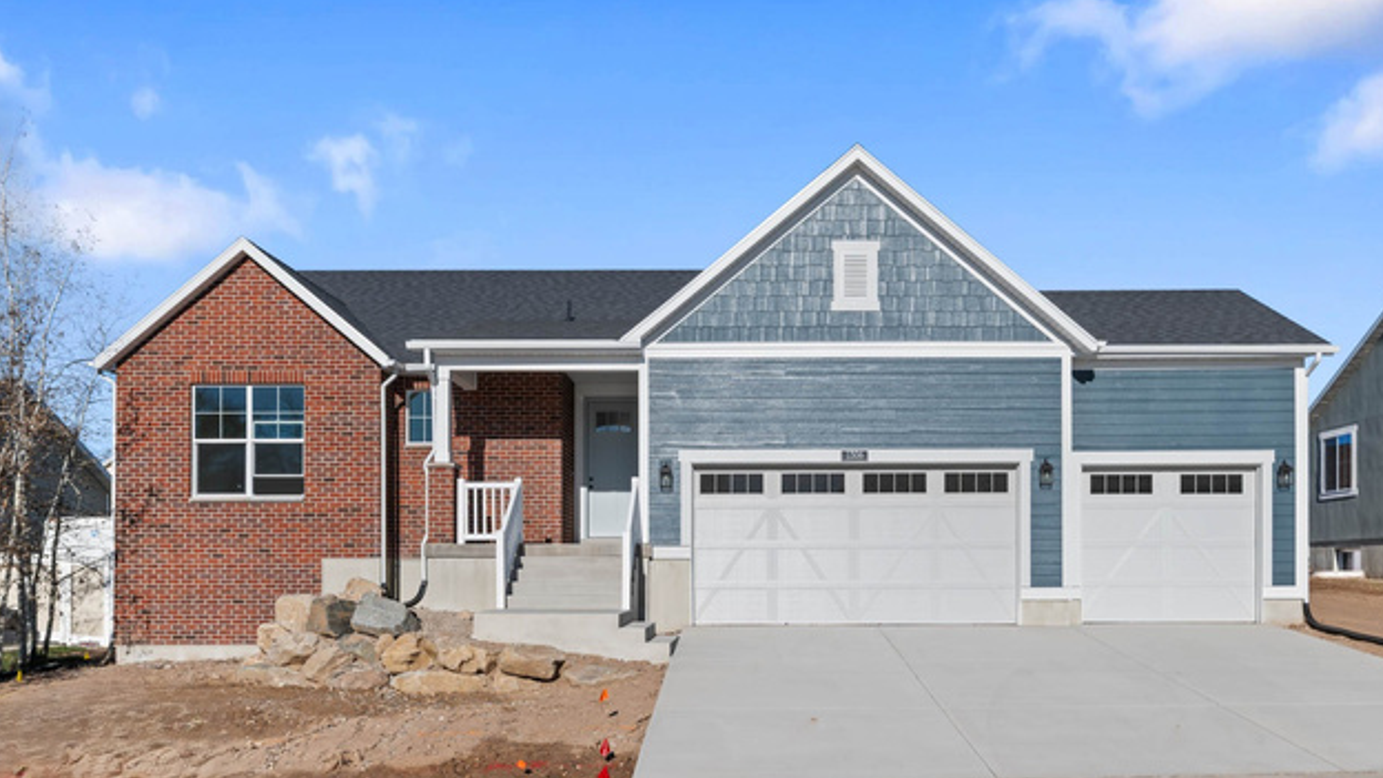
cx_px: 705
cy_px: 434
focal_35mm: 29
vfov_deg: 40.1
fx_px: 1063
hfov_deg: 66.1
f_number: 8
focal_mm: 27
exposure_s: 1/500
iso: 320
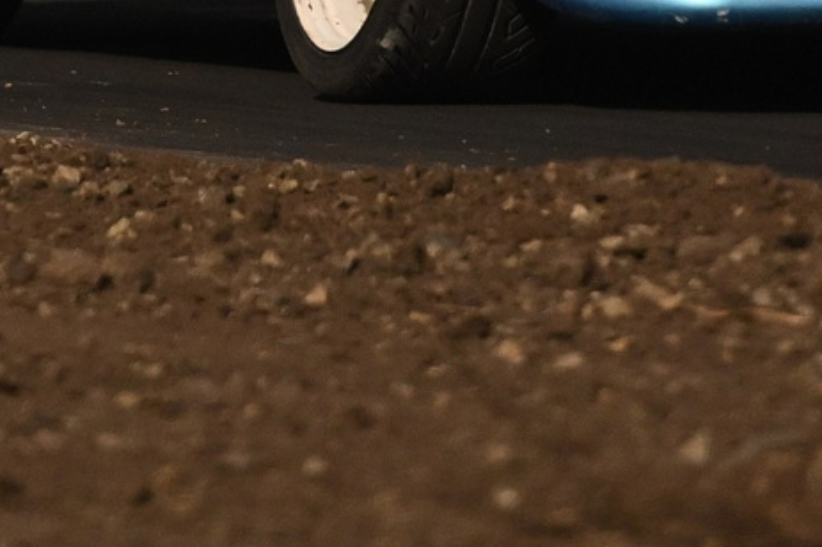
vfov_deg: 0.8
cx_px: -174
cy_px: -799
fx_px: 37875
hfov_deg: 1.2
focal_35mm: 1660
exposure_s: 1/32000
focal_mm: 200
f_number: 2.8
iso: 560
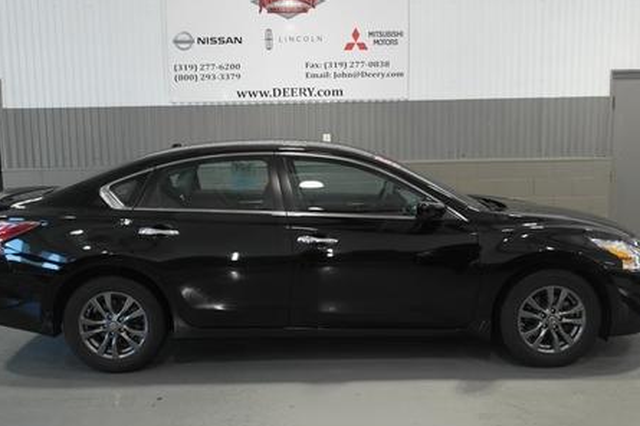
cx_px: 312
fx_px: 604
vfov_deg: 38.8
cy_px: 229
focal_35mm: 34
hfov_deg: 55.8
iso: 400
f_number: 3.5
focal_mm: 20
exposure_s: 1/50
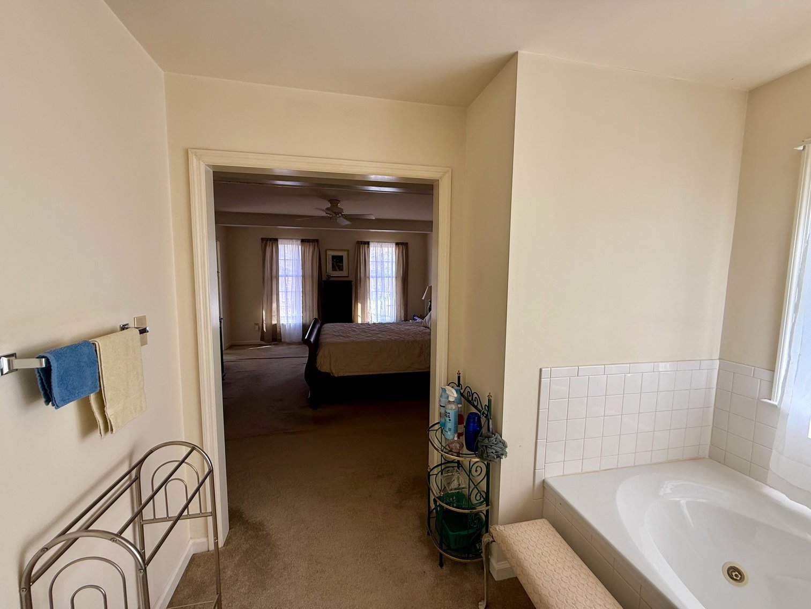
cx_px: 406
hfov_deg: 102.1
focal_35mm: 14
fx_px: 328
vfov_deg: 85.7
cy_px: 304
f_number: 2.2
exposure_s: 1/99
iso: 64
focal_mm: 2.22
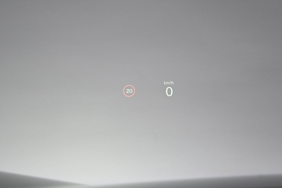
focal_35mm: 75
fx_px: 587
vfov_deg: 18.2
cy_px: 94
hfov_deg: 27.0
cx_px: 141
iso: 640
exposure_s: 1/80
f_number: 6.3
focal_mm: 50
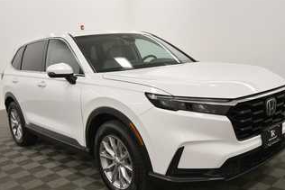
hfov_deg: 50.7
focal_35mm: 38
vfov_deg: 35.0
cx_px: 150
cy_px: 114
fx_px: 301
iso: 800
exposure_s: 1/200
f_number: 5.6
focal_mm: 20
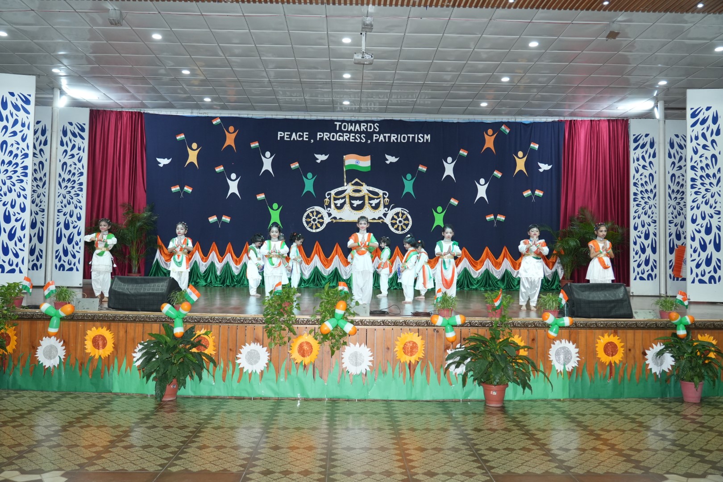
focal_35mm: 30
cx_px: 362
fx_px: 602
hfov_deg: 61.9
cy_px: 241
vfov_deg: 43.6
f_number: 4.5
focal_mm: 30
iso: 2000
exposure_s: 1/200
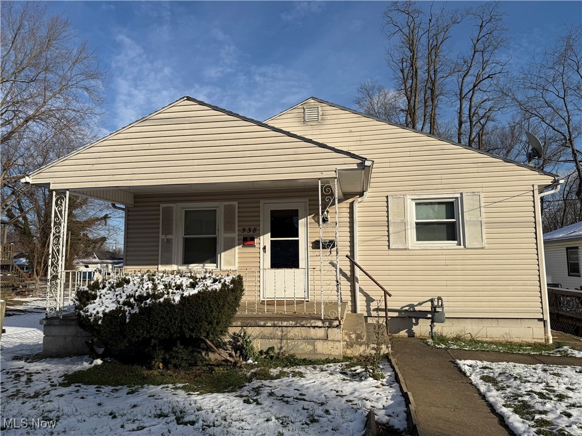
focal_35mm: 24
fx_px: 404
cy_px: 218
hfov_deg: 71.6
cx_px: 291
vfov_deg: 56.8
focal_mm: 6.76
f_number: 1.78
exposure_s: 1/8130
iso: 80
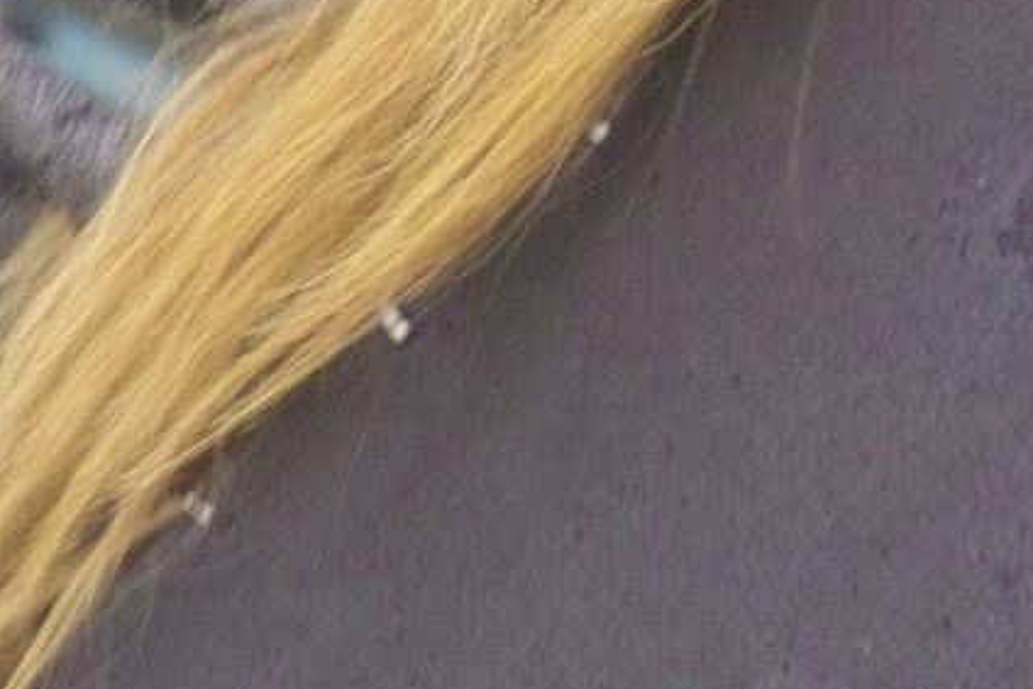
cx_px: 2650
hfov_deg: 2.1
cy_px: 90
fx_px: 27516
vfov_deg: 1.4
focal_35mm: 959
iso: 200
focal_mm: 105
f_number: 3.5
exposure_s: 1/125
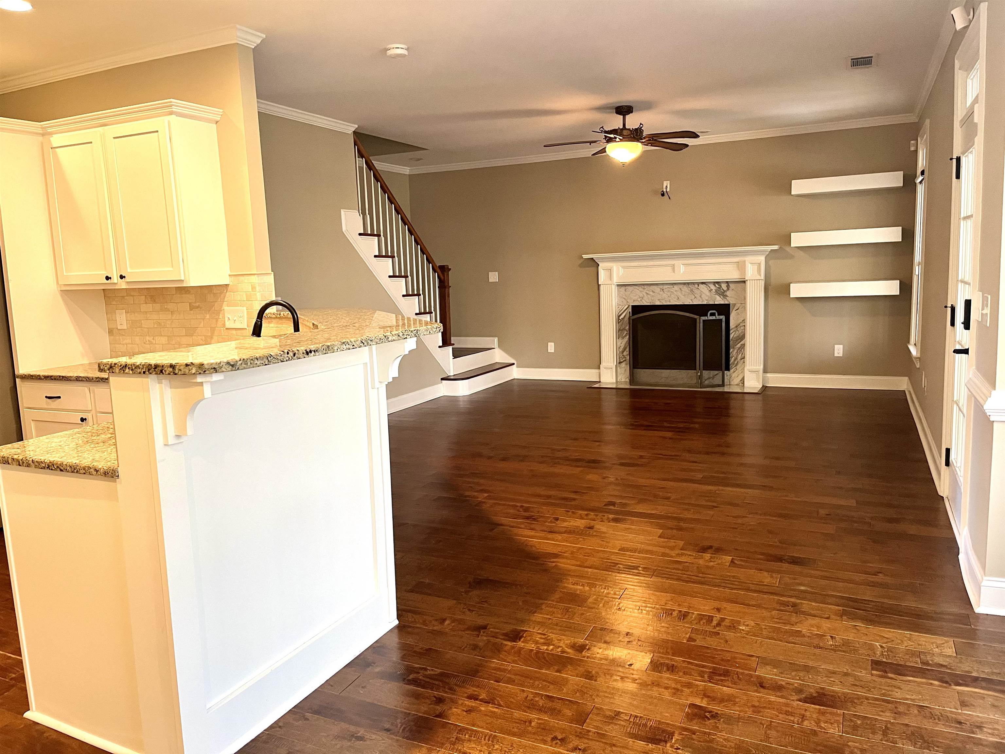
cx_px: 502
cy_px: 377
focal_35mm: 26
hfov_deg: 67.3
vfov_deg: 53.1
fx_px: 755
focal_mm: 5.1
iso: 200
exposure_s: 1/60
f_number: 1.6
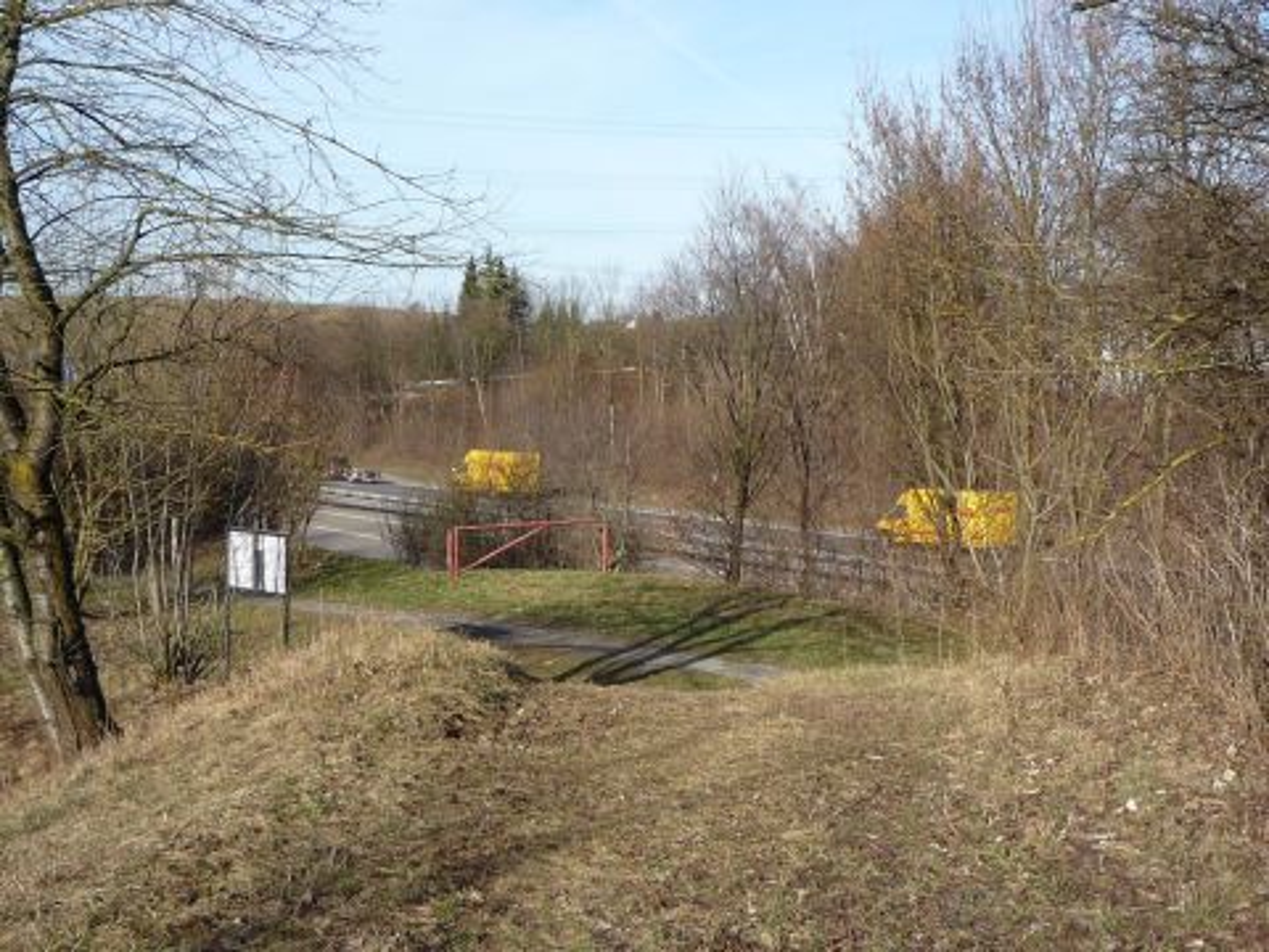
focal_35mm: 49
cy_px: 476
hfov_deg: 38.9
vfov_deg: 29.7
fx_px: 1796
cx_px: 634
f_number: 4.5
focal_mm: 5.2
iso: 100
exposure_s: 1/400
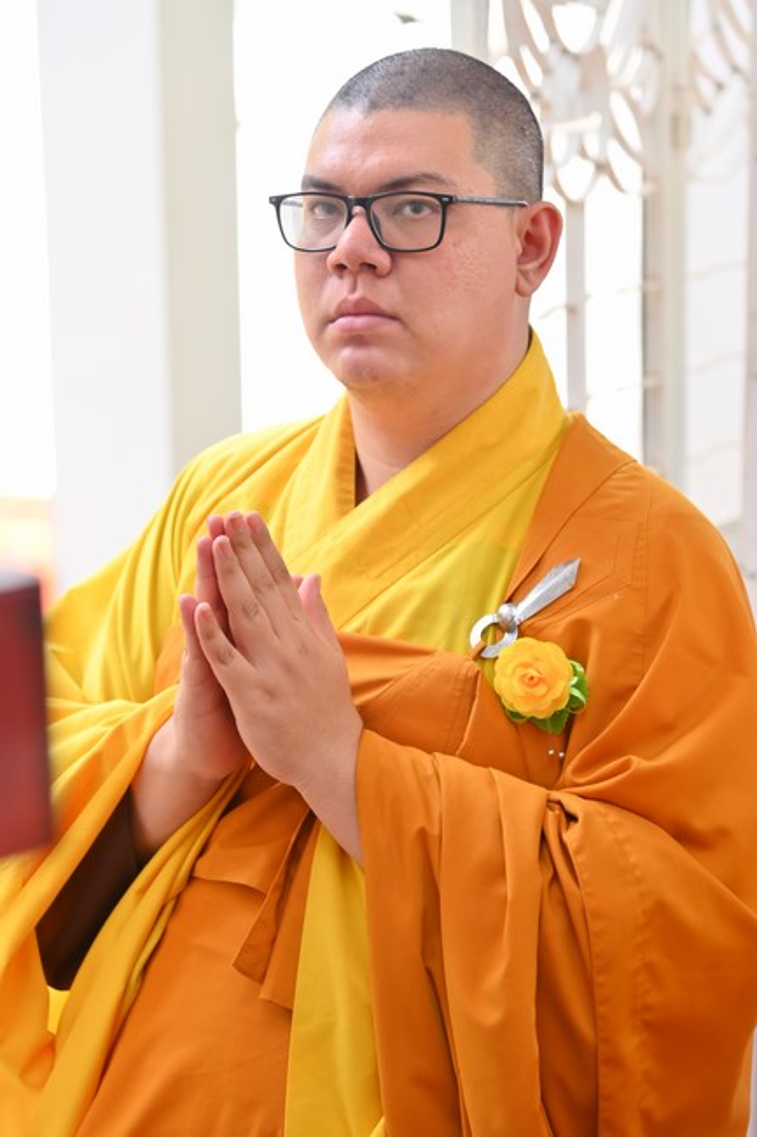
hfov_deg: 13.0
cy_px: 568
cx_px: 378
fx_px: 3313
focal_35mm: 105
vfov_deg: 19.5
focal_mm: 105
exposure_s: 1/100
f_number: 5
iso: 320
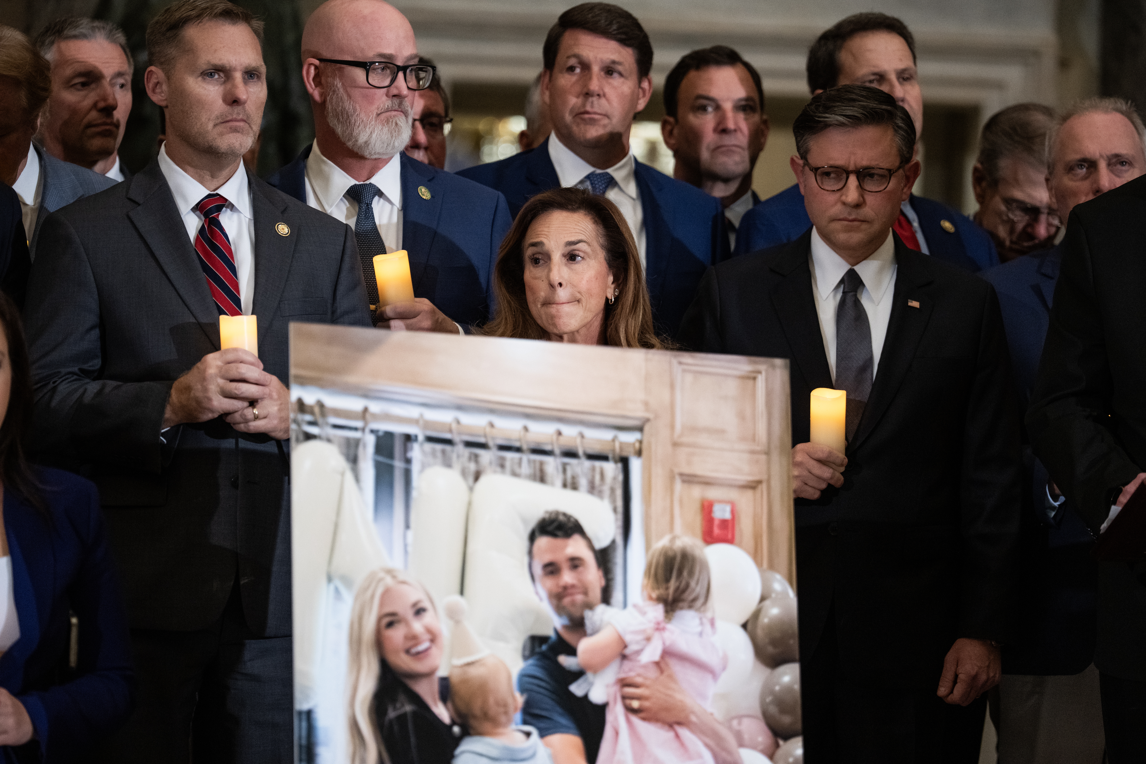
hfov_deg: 13.5
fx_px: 4838
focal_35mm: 152
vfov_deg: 9.0
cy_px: 382
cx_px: 573
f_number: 2.8
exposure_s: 1/250
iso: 3200
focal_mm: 152
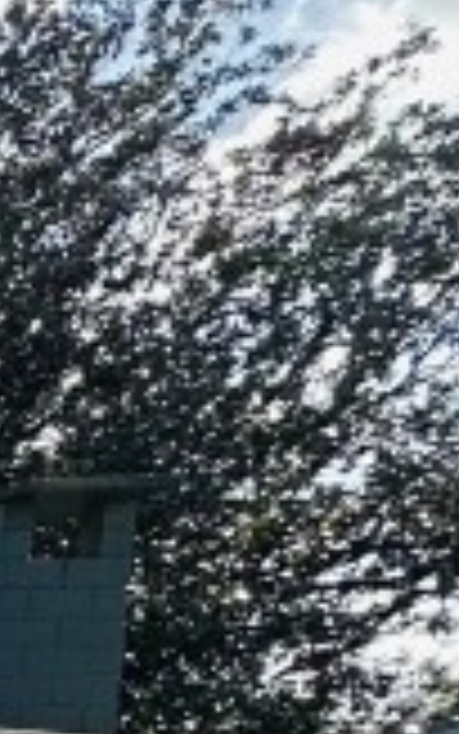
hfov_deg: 6.6
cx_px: -1750
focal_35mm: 93
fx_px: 1860
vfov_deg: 19.5
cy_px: 1094
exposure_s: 1/1033
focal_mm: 2.22
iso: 50
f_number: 2.2
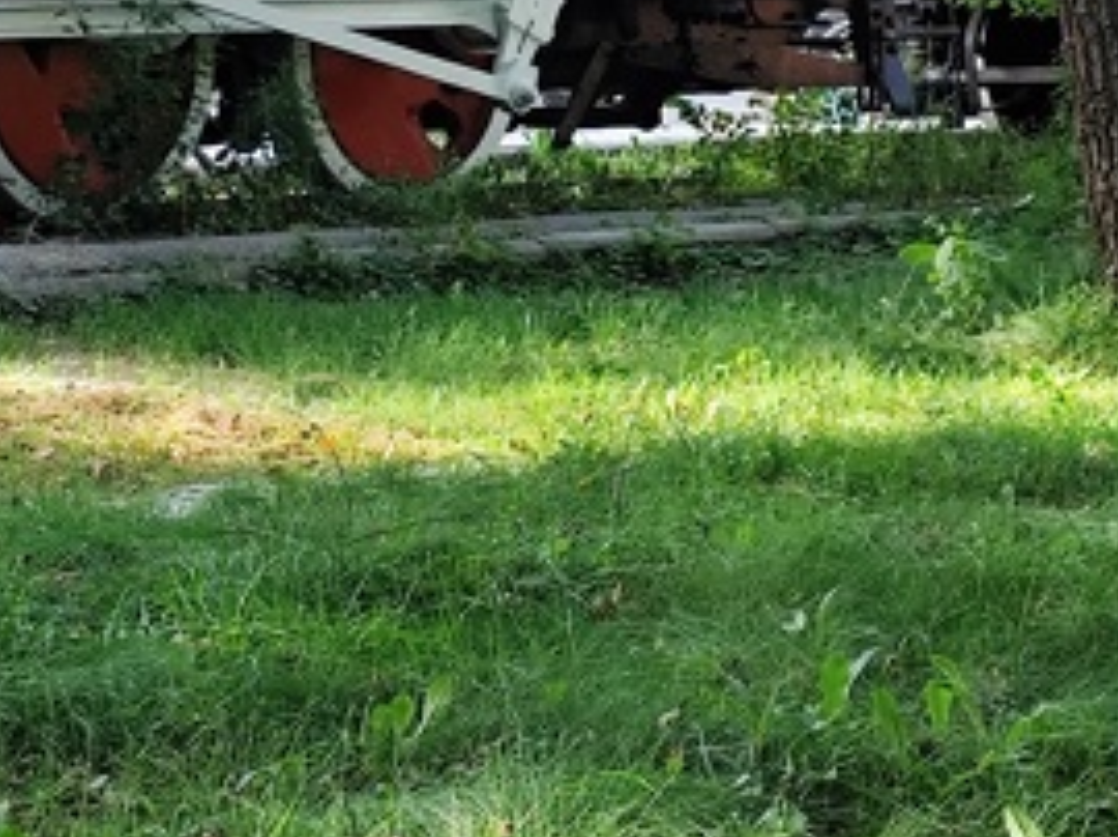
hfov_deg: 11.5
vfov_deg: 8.6
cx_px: 600
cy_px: 17
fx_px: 5550
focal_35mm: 172
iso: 50
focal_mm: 6.19
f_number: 1.65
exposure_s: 1/188
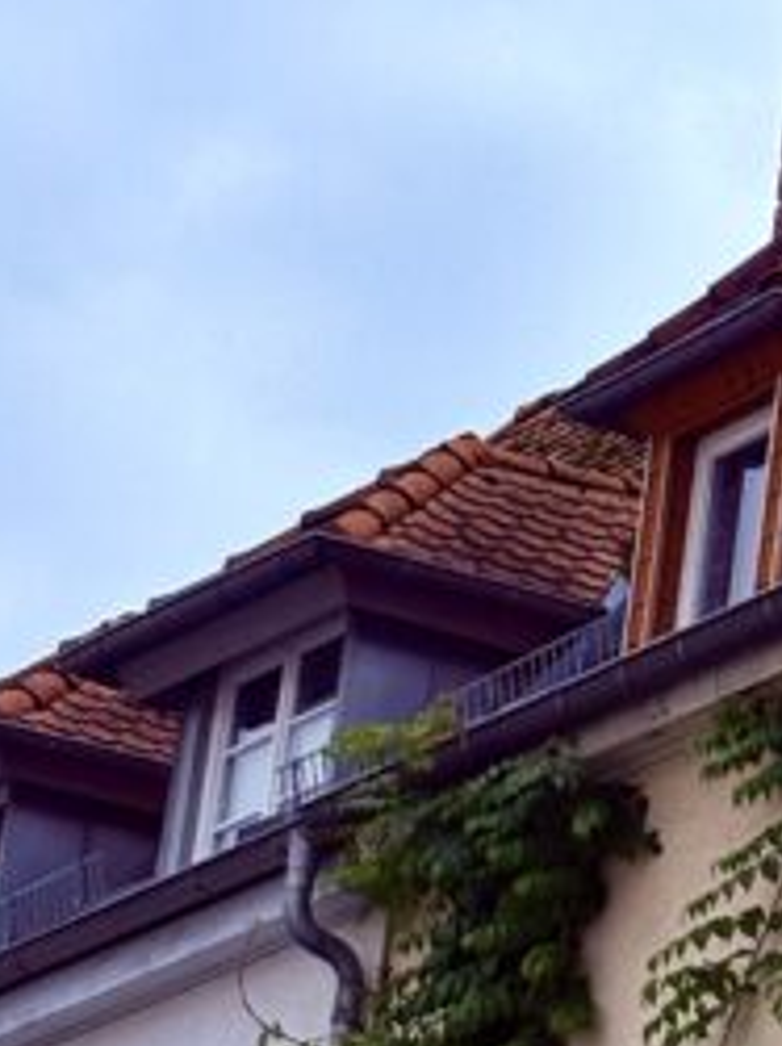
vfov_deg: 9.3
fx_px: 6427
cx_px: 1388
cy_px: 197
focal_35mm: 213
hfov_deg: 6.8
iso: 32
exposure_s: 1/3279
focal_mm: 5.96
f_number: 1.6
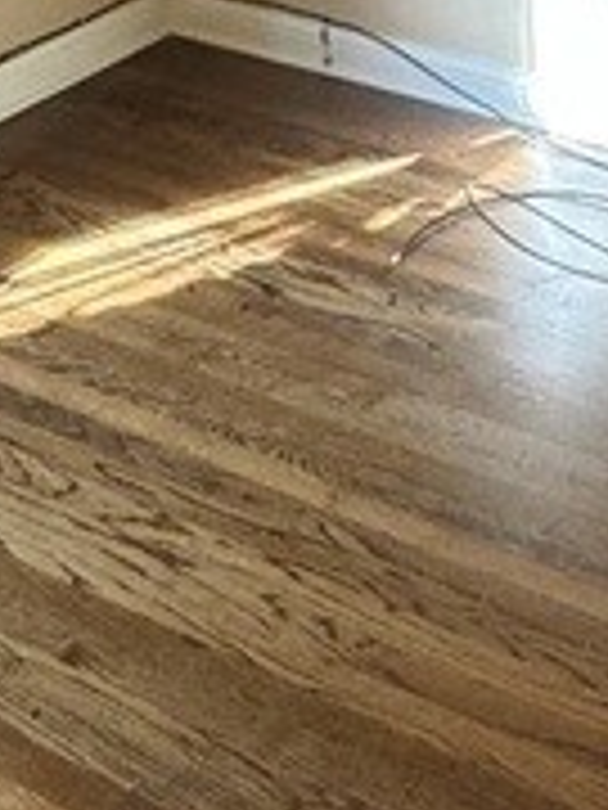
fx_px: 1967
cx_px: 640
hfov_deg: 17.1
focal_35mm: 84
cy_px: -32
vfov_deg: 22.3
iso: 320
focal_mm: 2.22
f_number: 2.2
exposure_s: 1/60
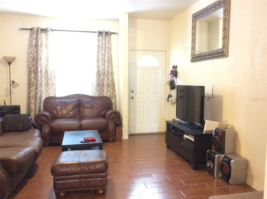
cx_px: 134
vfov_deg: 42.8
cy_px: 100
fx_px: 254
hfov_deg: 55.4
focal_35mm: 33
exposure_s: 1/15
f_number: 2.4
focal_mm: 3.3
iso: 500
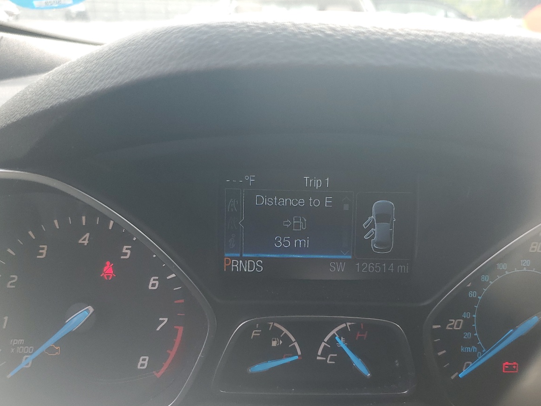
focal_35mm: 36
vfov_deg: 39.1
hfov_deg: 51.3
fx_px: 563
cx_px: 297
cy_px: 274
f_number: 1.5
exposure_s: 1/435
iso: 50
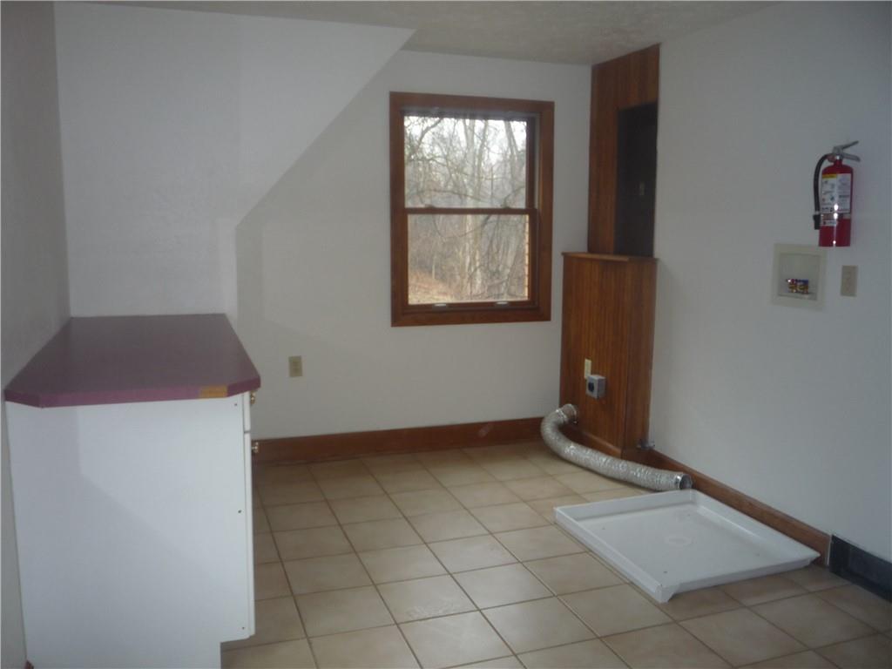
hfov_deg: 60.0
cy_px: 334
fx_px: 773
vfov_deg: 46.8
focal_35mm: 30
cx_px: 446
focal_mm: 5.2
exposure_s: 1/30
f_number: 3.3
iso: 125
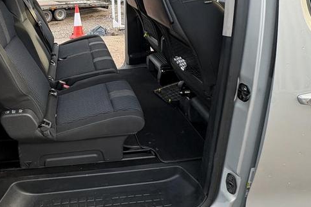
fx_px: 233
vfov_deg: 46.0
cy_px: 49
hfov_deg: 64.5
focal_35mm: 27
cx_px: 90
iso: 100
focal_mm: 2.22
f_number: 2.2
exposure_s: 1/99
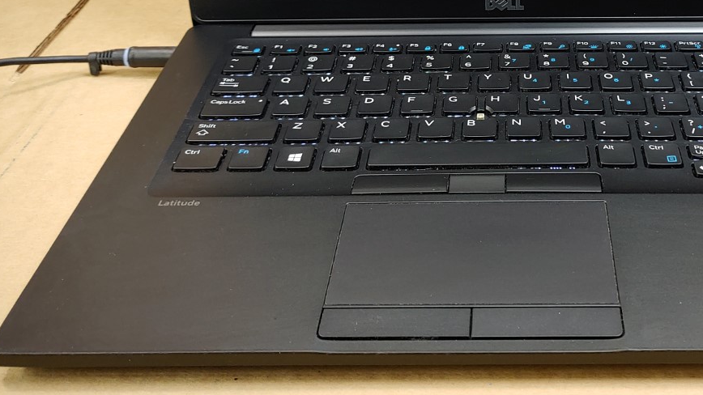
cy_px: -9
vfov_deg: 24.2
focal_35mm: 47
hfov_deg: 42.7
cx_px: 509
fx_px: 876
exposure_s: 1/60
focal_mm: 4.36
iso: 50
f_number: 1.8
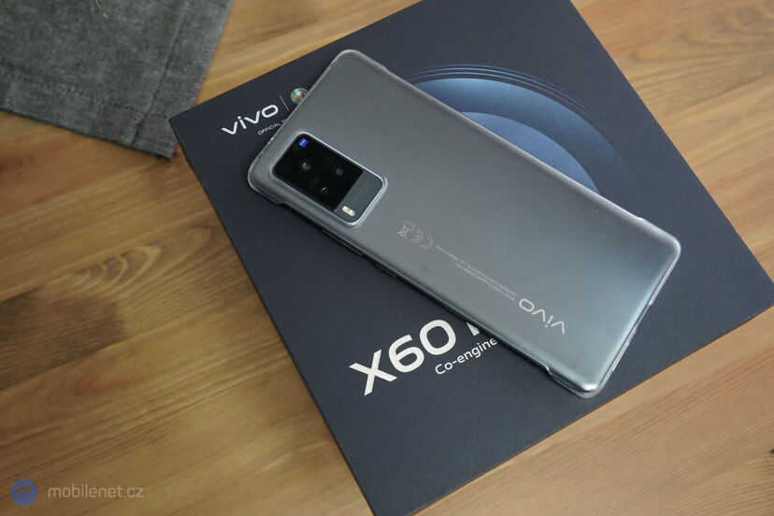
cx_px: 387
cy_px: 258
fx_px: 860
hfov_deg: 48.5
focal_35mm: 40
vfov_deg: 33.4
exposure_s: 1/200
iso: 4000
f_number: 8
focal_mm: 40
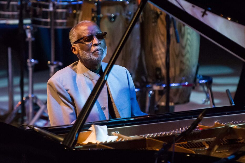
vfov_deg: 6.9
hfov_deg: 10.3
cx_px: 122
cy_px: 82
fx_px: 1361
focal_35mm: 200
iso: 4000
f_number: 2.8
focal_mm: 200
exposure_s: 1/160
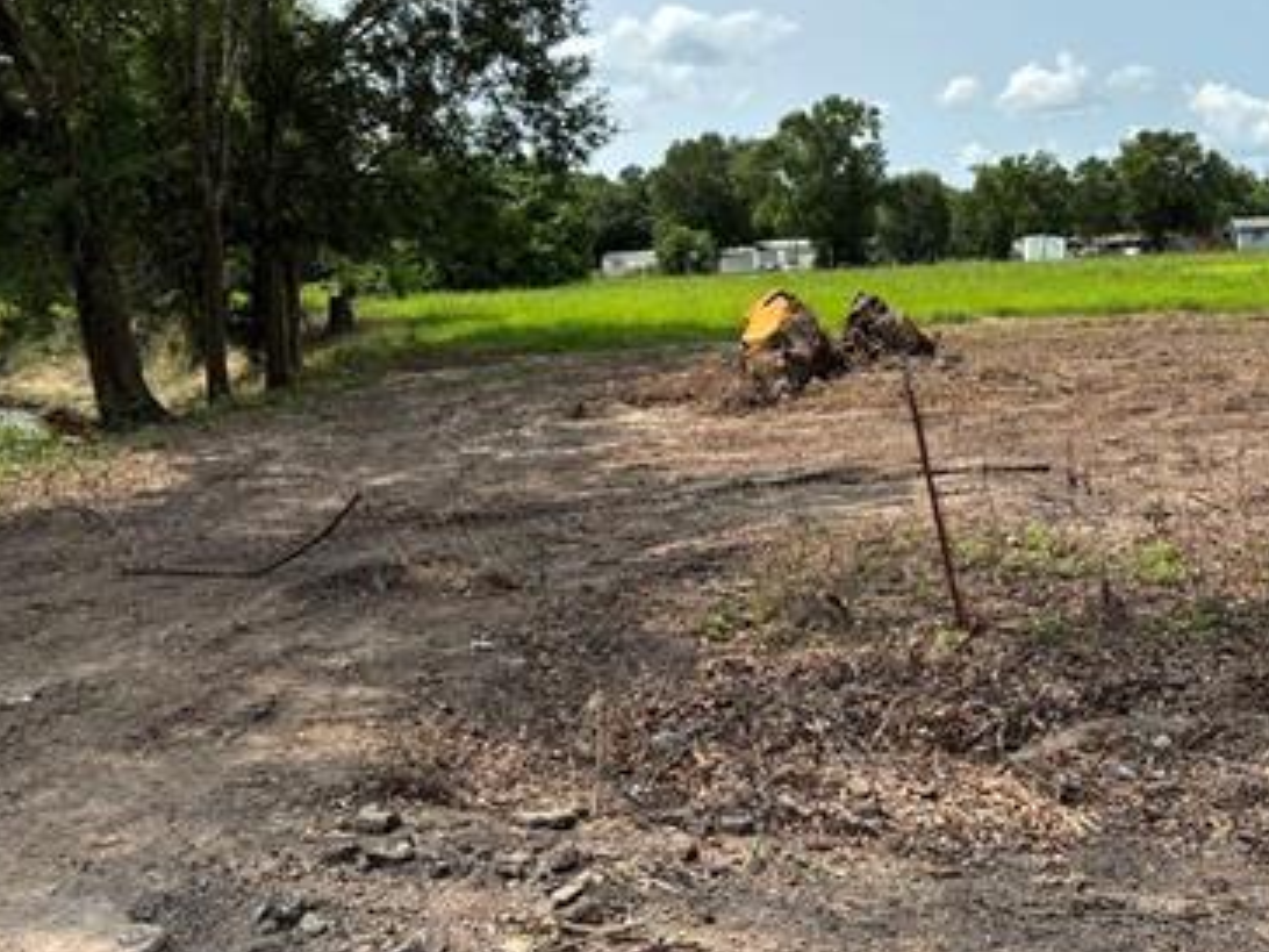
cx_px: 786
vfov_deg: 37.4
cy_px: 343
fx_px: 1393
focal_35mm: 38
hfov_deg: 48.6
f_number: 1.6
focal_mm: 5.96
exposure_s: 1/3413
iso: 50
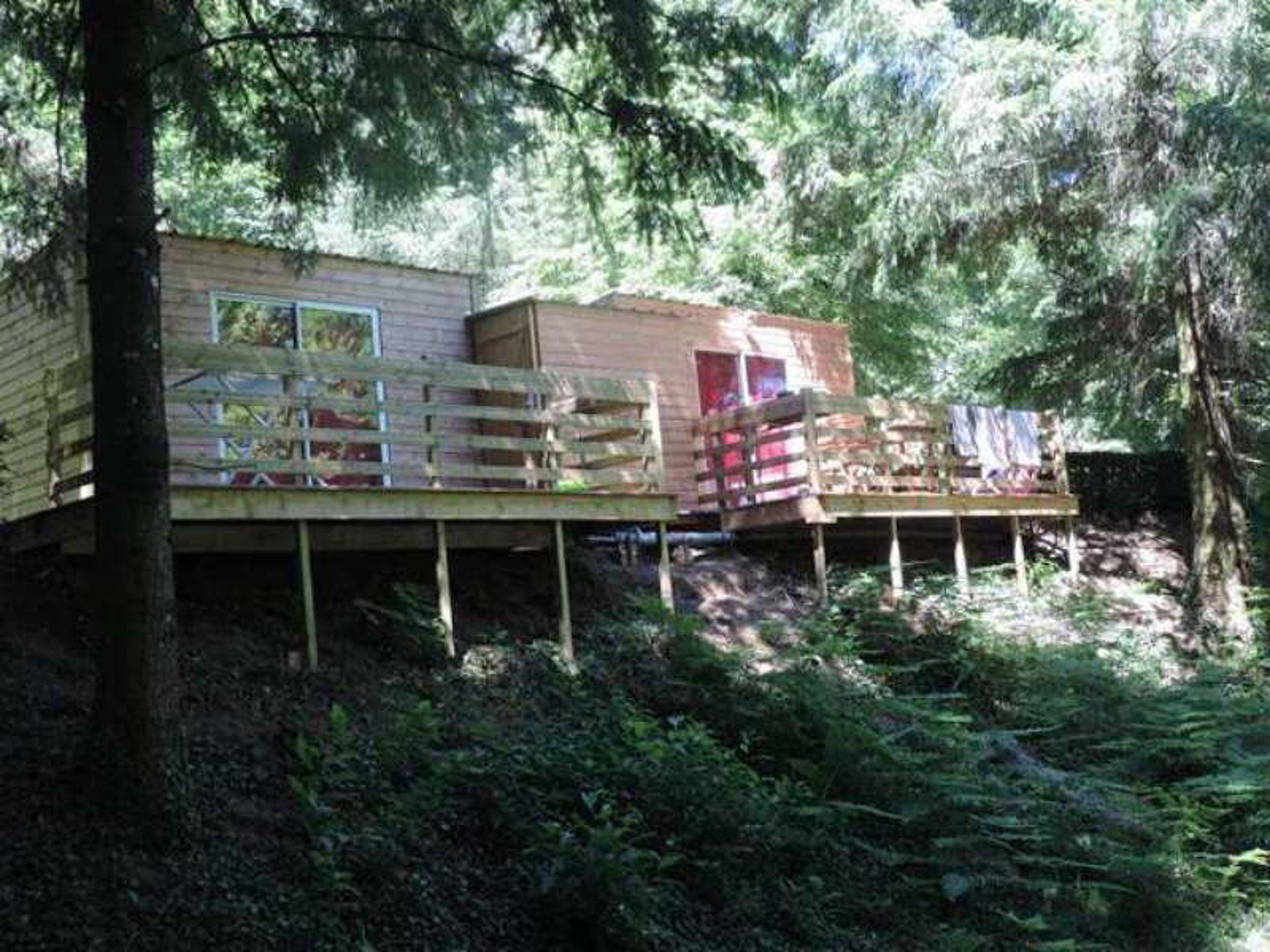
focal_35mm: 43
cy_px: 476
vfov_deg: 33.6
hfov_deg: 43.9
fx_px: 1578
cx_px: 635
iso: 80
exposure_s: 1/50
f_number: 3.4
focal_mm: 7.6
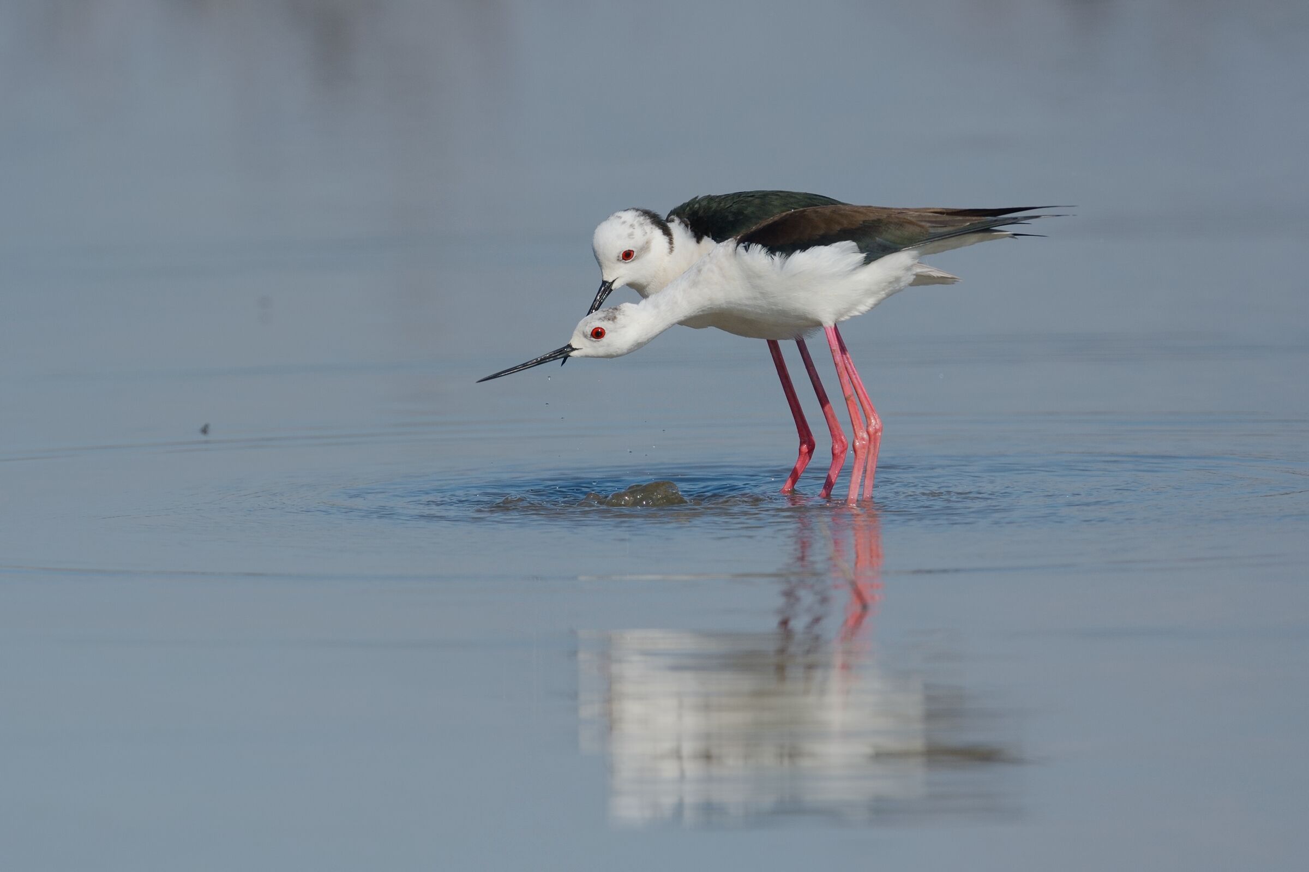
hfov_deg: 2.4
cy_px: 436
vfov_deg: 1.6
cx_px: 654
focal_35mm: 850
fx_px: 30899
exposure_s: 1/4000
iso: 640
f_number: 7.1
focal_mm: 850
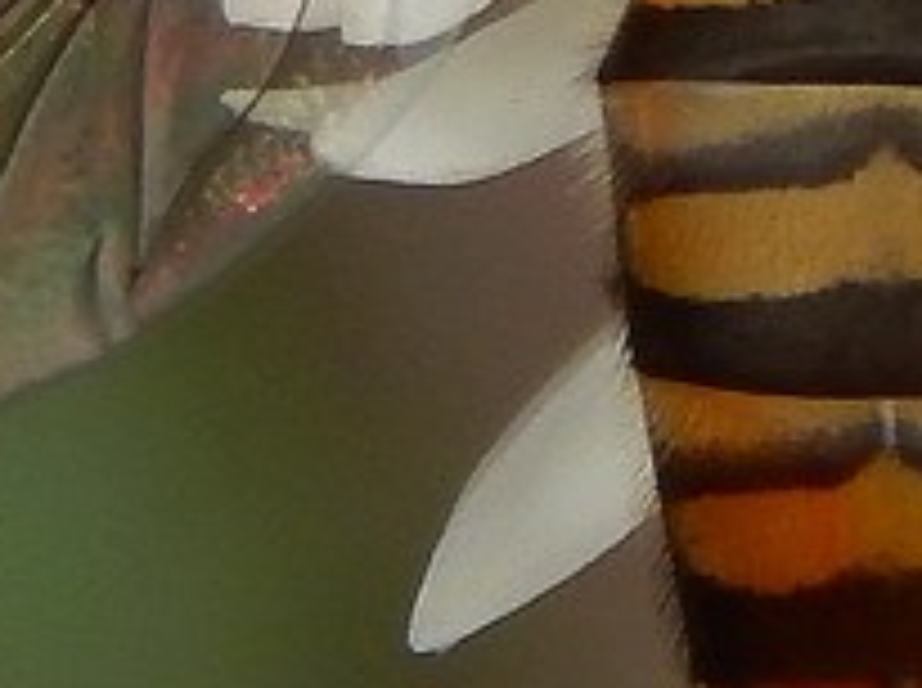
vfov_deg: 2.9
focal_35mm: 516
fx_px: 13720
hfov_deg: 3.8
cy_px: -85
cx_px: 868
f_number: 4.8
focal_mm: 23.4
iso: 125
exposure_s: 1/100
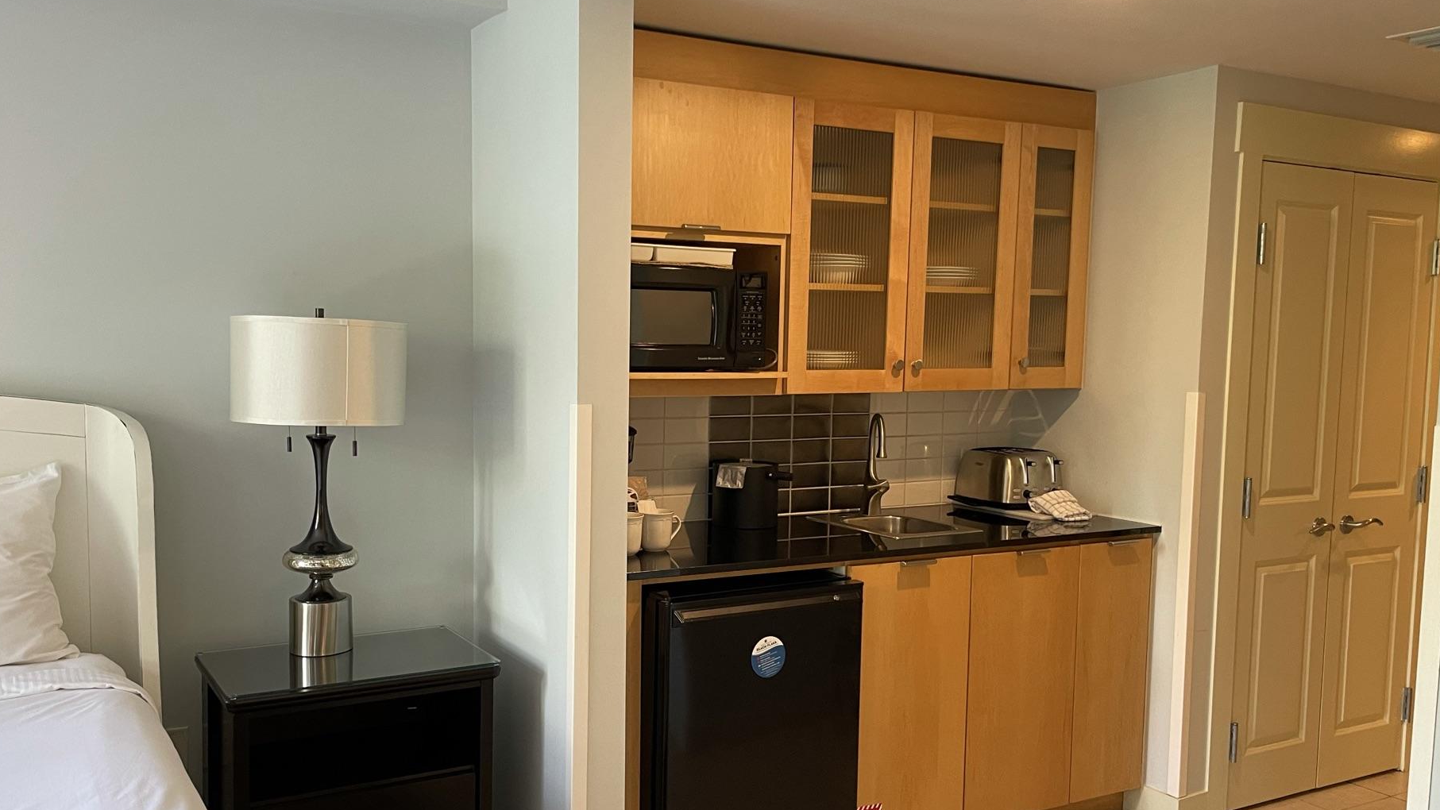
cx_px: 663
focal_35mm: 32
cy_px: 458
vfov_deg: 36.6
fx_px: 1222
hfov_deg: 60.9
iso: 125
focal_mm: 4.2
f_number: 1.6
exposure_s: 1/60
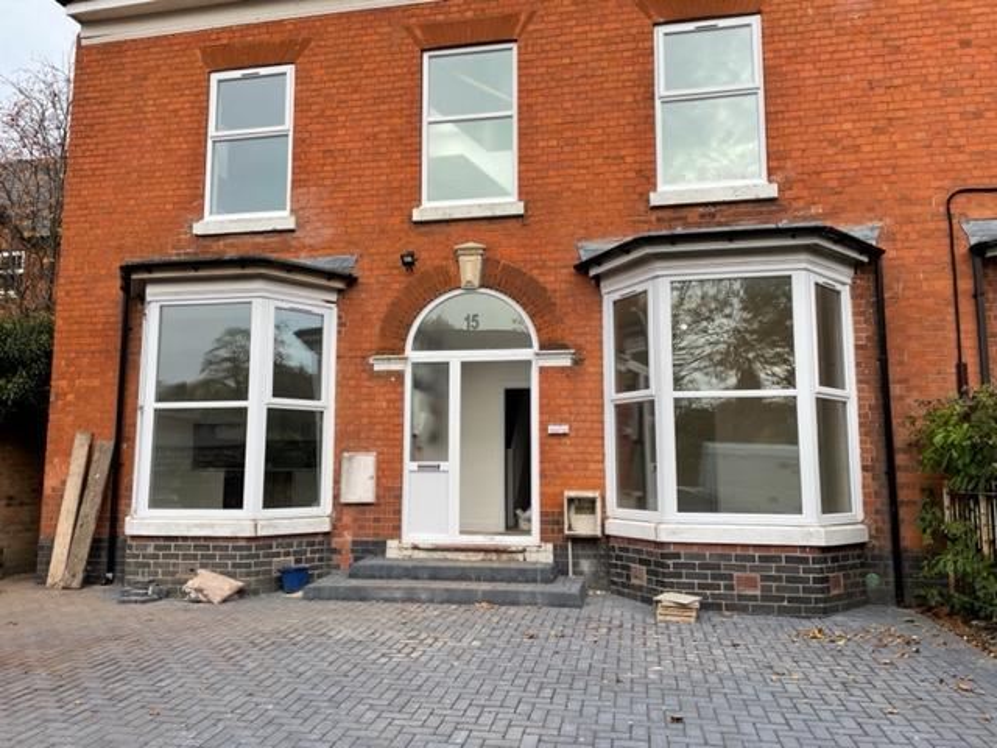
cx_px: 498
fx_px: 749
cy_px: 374
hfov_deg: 67.3
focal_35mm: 26
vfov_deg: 53.1
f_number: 1.6
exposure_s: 1/425
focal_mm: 4.2
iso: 32
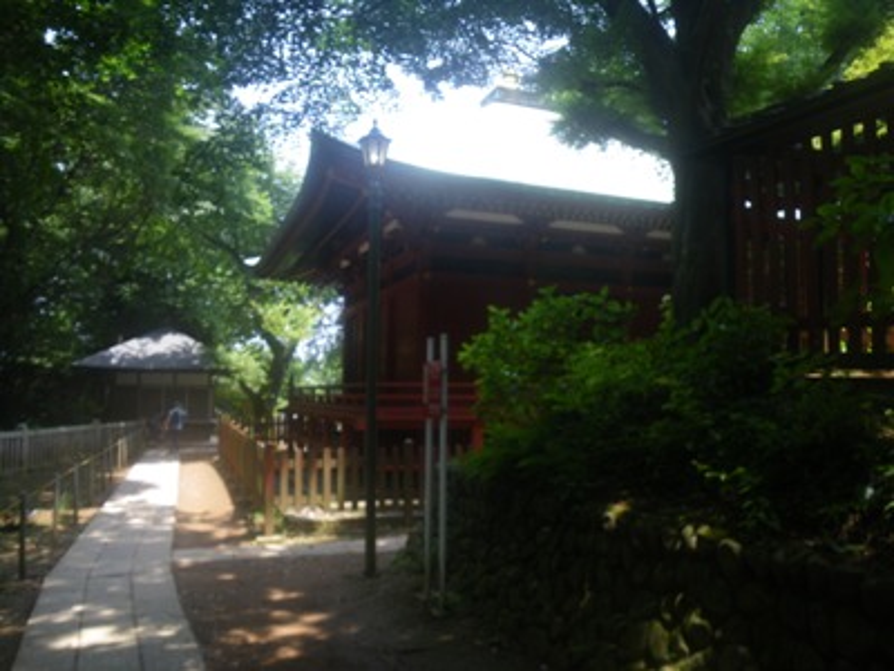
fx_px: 723
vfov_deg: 49.7
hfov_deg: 63.4
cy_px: 336
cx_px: 447
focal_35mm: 28
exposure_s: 1/80
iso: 50
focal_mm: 5
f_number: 3.5
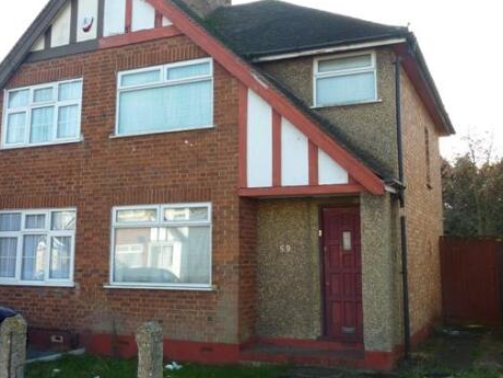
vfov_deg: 37.7
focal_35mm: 38
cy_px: 170
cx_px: 245
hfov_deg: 49.0
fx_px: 552
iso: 100
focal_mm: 5
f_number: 4
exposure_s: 1/160
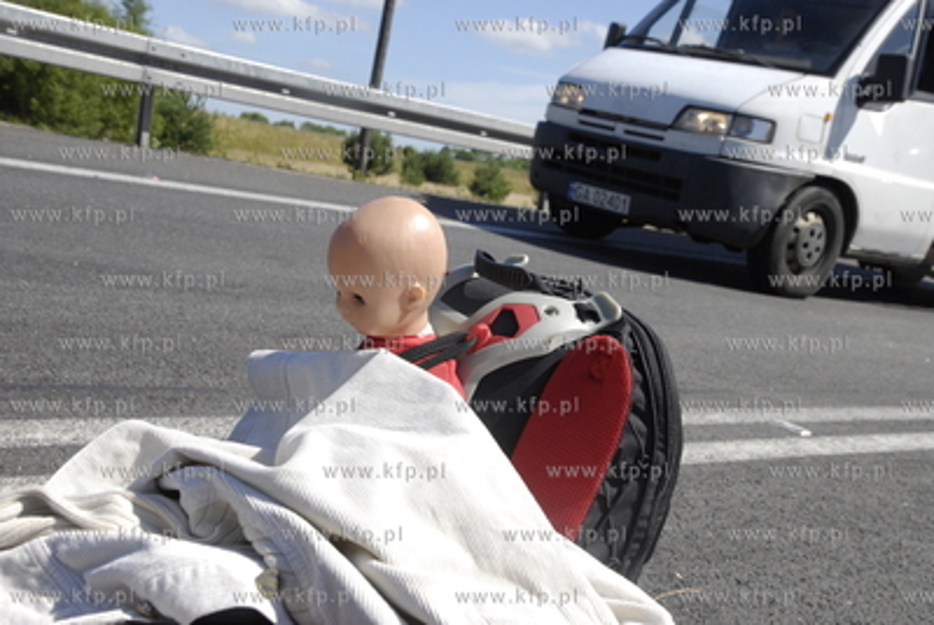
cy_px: 312
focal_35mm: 46
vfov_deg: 29.0
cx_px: 467
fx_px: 1208
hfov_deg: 42.3
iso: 400
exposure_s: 1/500
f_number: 10
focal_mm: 31
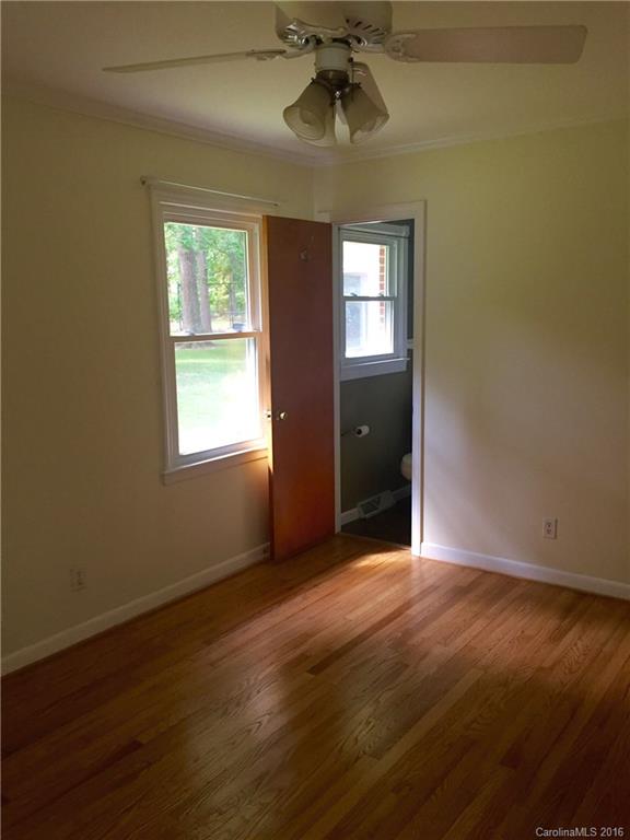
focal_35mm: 29
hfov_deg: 48.2
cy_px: 420
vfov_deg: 61.7
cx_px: 315
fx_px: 704
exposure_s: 1/30
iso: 50
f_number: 2.2
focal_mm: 4.15
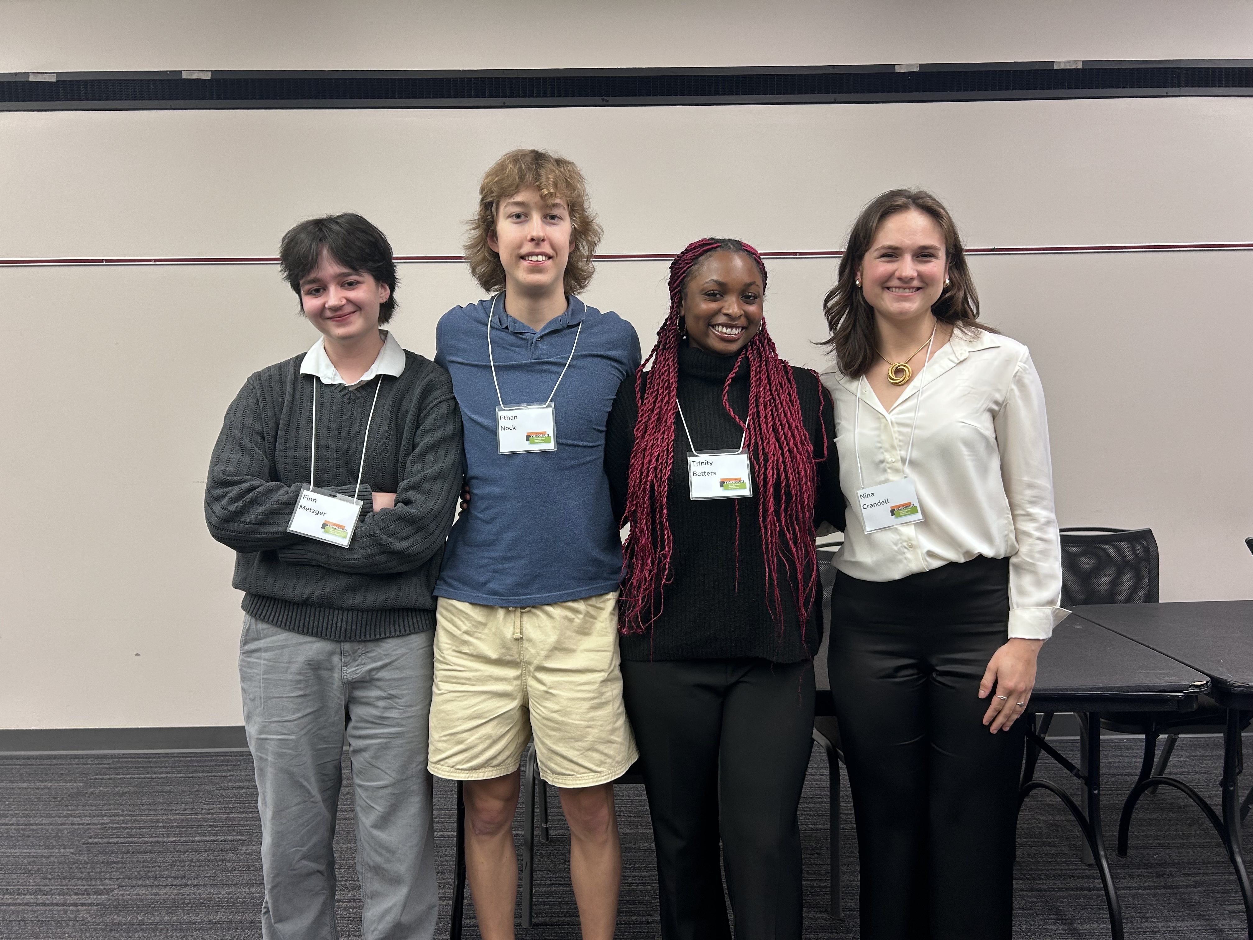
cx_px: 626
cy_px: 470
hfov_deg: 67.3
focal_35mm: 26
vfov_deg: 53.1
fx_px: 941
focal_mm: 5.7
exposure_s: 1/44
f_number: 1.5
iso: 100
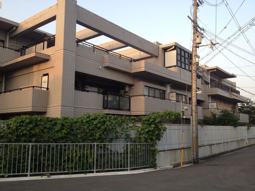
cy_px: 96
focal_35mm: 35
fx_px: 258
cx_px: 128
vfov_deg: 40.7
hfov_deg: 52.6
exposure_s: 1/187
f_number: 2.4
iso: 50
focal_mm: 4.28
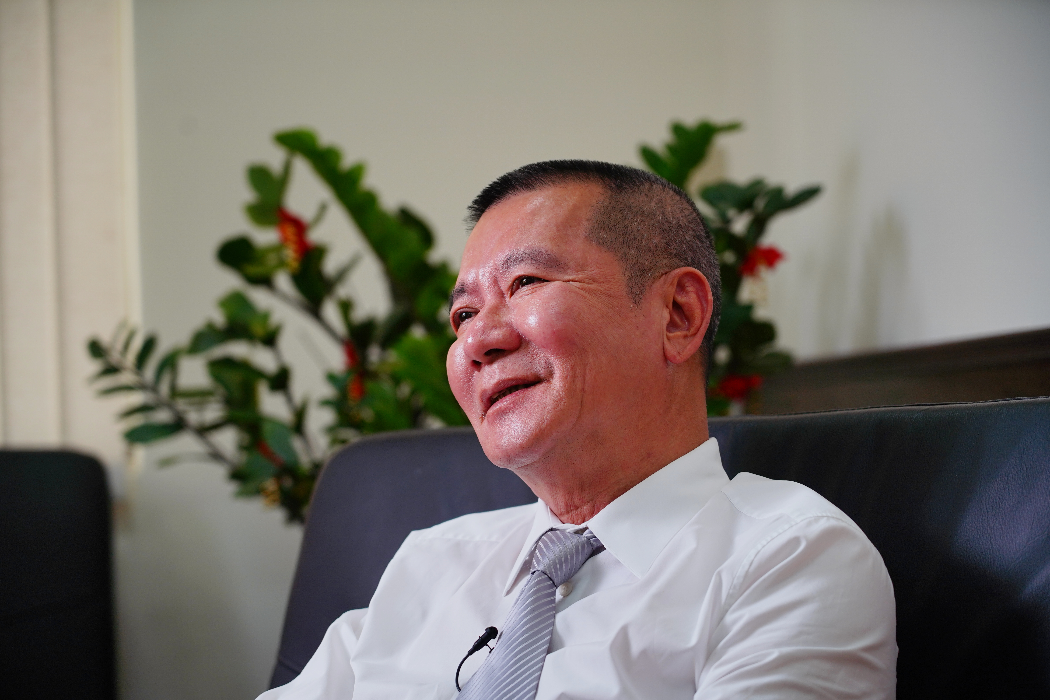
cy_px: 350
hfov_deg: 19.5
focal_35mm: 105
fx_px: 3062
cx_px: 525
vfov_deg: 13.0
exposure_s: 1/200
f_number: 4
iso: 250
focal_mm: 105
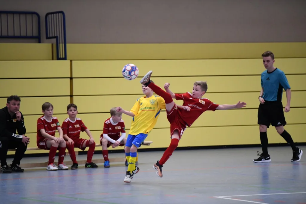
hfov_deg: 11.4
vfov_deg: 7.6
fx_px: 1529
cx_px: 153
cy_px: 102
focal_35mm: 180
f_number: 2.8
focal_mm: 180
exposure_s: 1/1250
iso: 8000
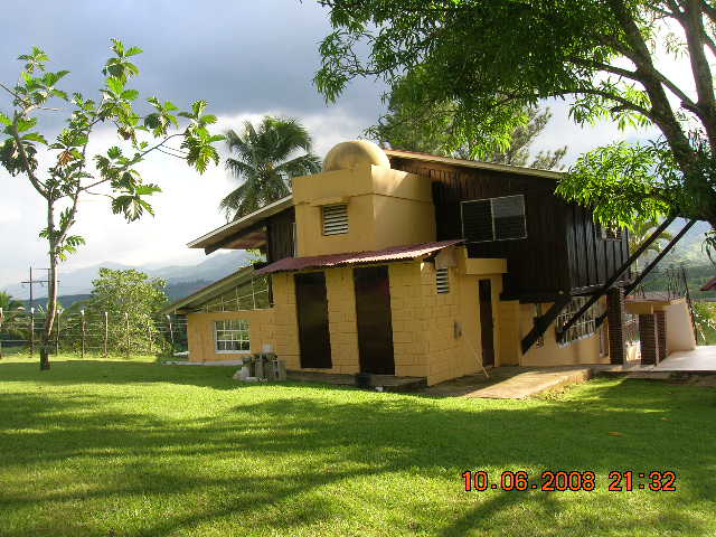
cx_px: 358
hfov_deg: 54.0
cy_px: 268
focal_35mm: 34
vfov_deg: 41.8
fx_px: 703
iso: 50
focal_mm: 5.7
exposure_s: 1/90
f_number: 4.9
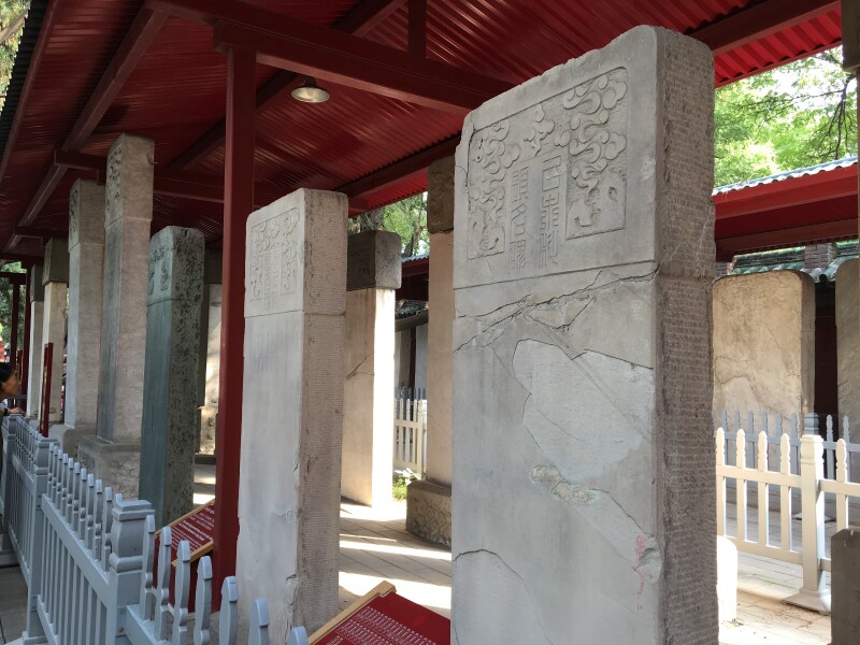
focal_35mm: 29
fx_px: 720
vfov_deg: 48.2
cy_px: 322
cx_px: 430
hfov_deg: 61.7
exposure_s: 1/50
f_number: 2.2
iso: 32
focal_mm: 4.15
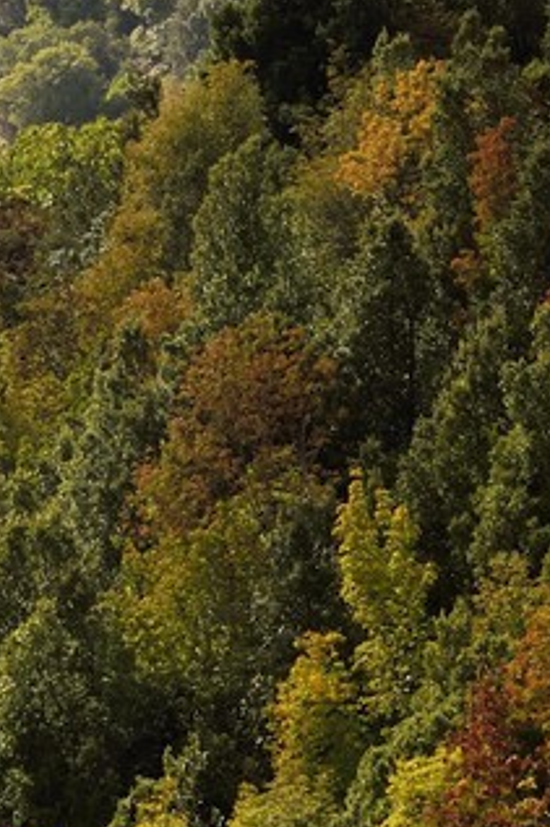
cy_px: -892
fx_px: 8098
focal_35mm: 353
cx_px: 212
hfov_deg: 3.9
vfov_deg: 5.7
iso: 200
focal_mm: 70
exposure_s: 1/320
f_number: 10
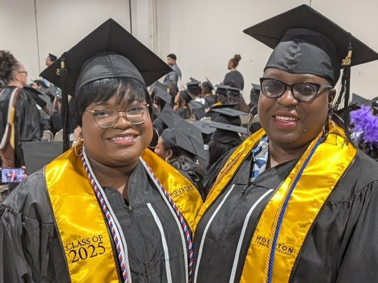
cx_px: 189
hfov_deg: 71.6
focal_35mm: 24
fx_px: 262
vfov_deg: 56.8
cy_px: 142
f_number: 1.68
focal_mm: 6.9
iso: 89
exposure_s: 1/42.4
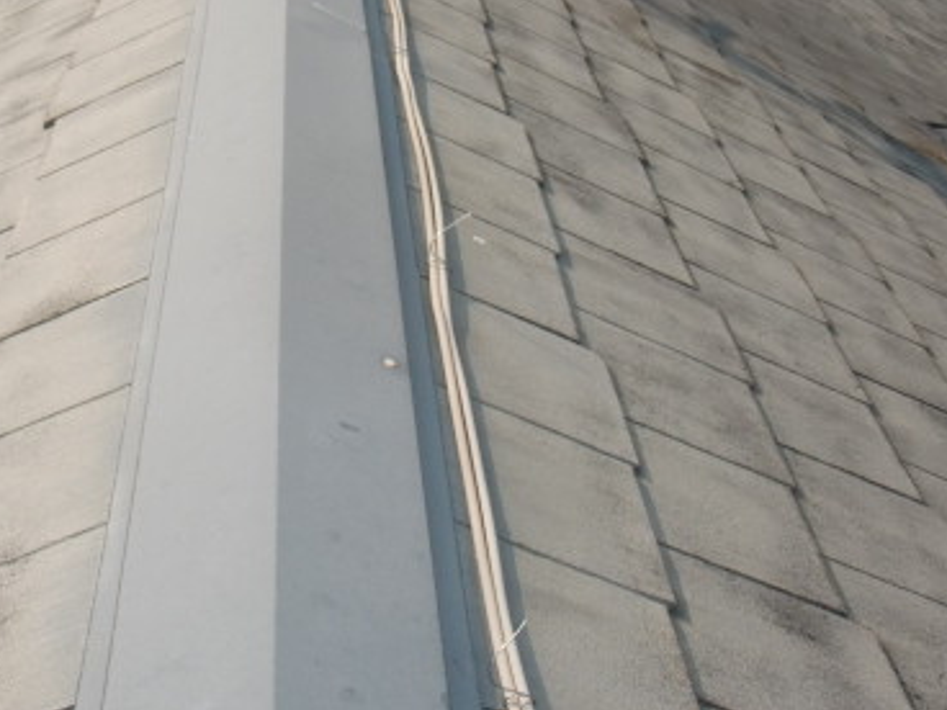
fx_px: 1806
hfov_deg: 29.2
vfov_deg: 22.1
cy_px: 178
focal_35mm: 66
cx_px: 329
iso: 64
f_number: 3.9
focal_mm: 6.66
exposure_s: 1/640
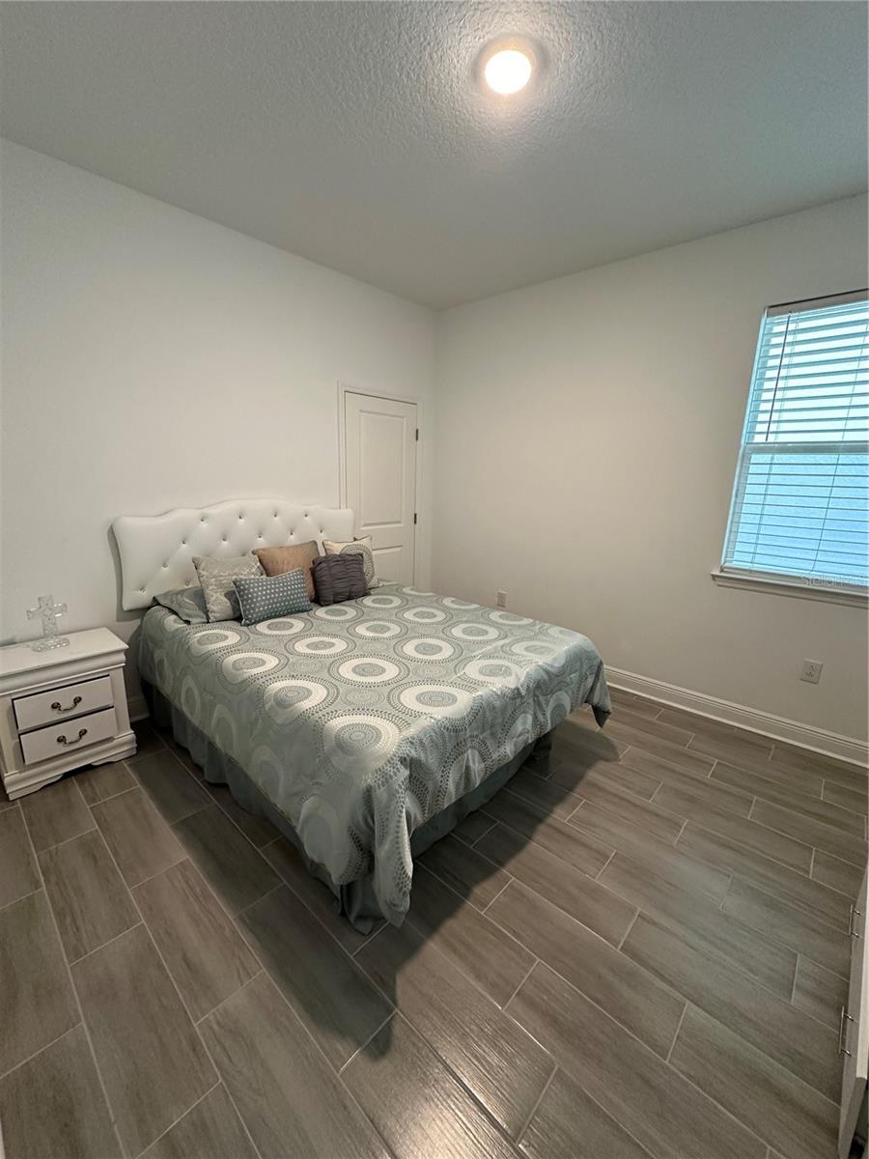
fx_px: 469
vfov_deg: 102.1
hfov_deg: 85.7
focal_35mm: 14
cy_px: 580
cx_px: 434
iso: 250
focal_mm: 2.22
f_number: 2.2
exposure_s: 1/60
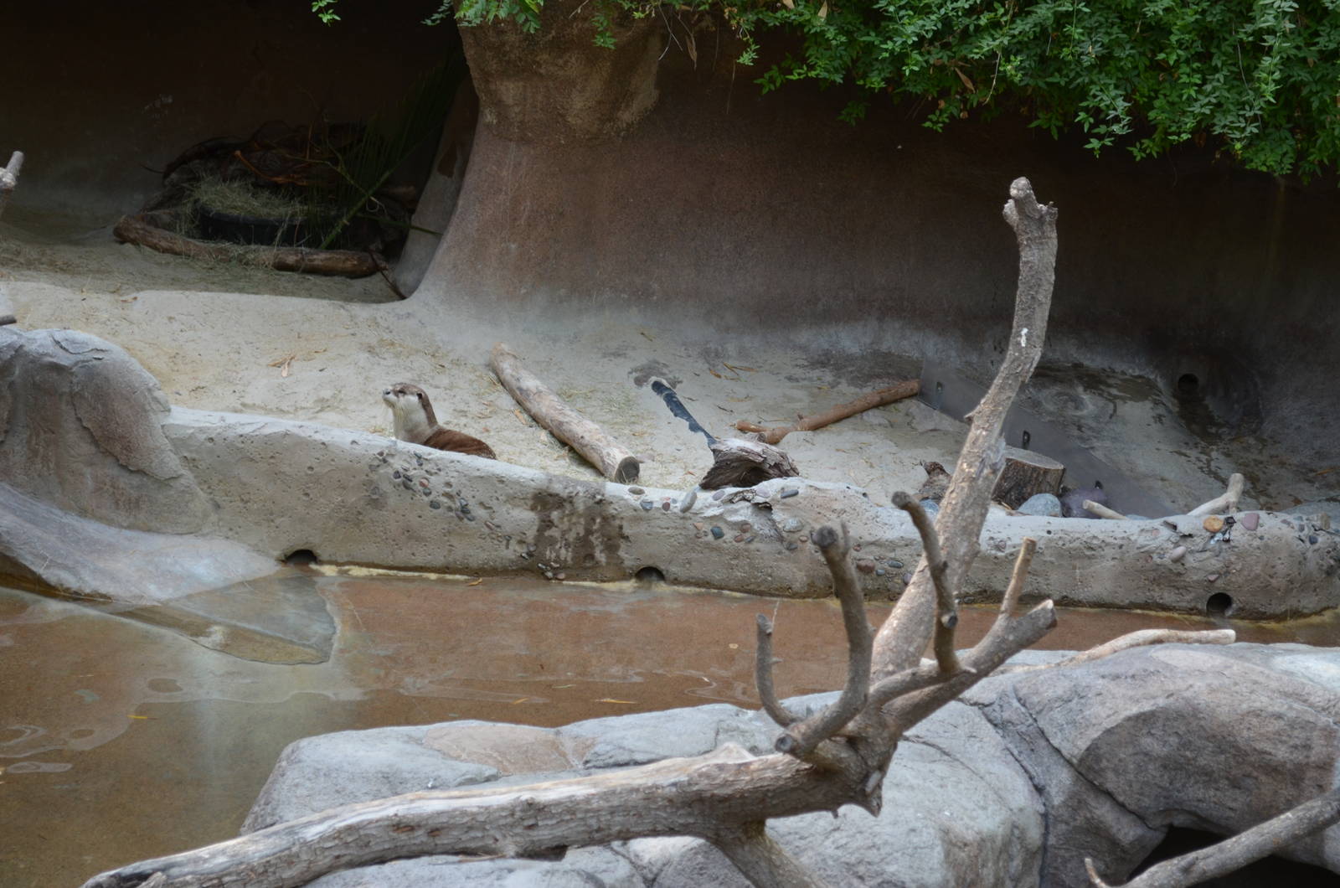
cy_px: 444
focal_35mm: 82
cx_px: 670
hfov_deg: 24.7
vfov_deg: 16.5
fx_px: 3065
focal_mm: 55
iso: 400
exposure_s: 1/100
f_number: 5.6
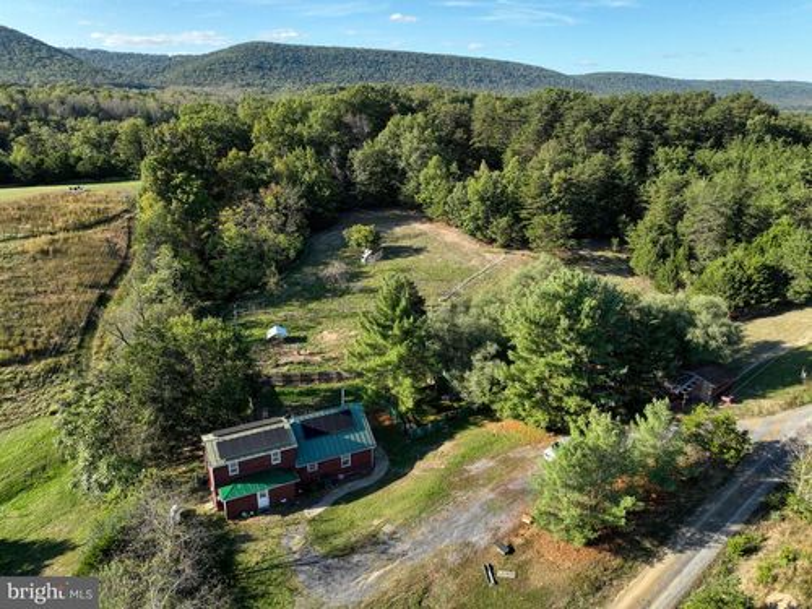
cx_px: 406
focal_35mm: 24
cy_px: 304
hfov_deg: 71.6
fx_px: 563
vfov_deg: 56.8
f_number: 2.8
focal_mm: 12.3
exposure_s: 1/1250
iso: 210
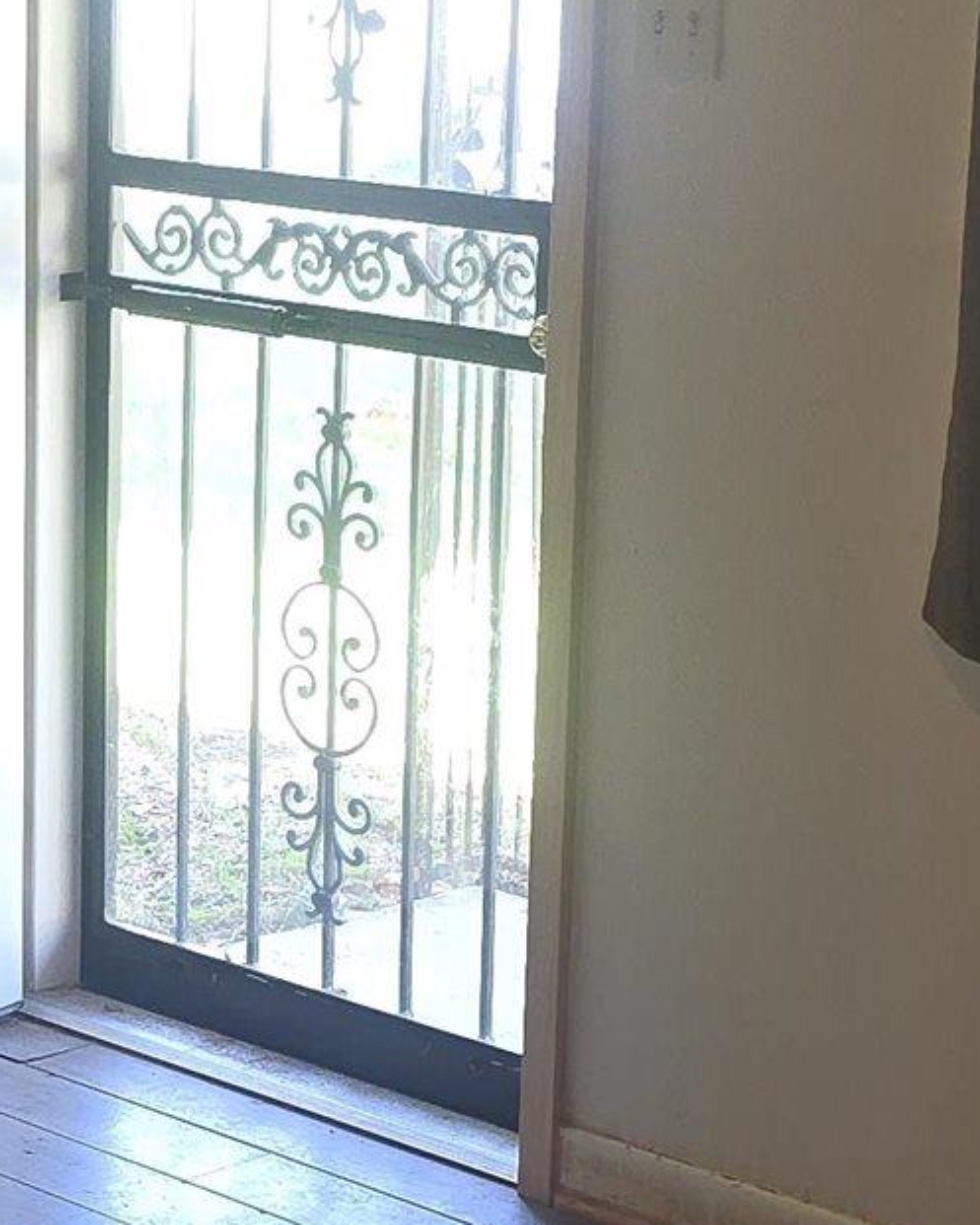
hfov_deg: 13.7
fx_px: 4023
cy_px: 685
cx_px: 24
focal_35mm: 111
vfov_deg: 17.3
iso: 100
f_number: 1.7
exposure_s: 1/60
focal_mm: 6.3
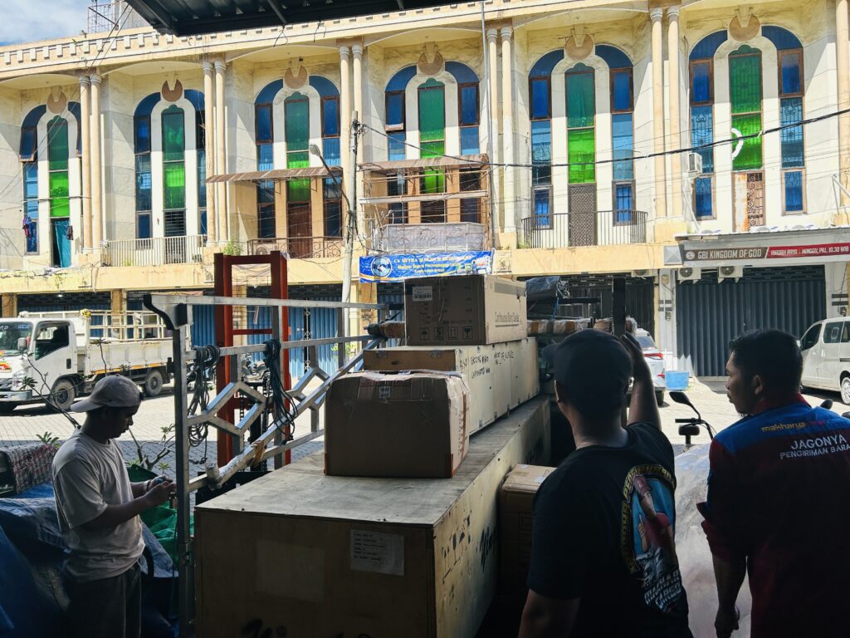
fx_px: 638
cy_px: 319
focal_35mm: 26
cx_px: 425
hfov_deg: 67.3
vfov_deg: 53.1
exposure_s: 1/1698
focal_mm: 5.7
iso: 50
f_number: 1.5
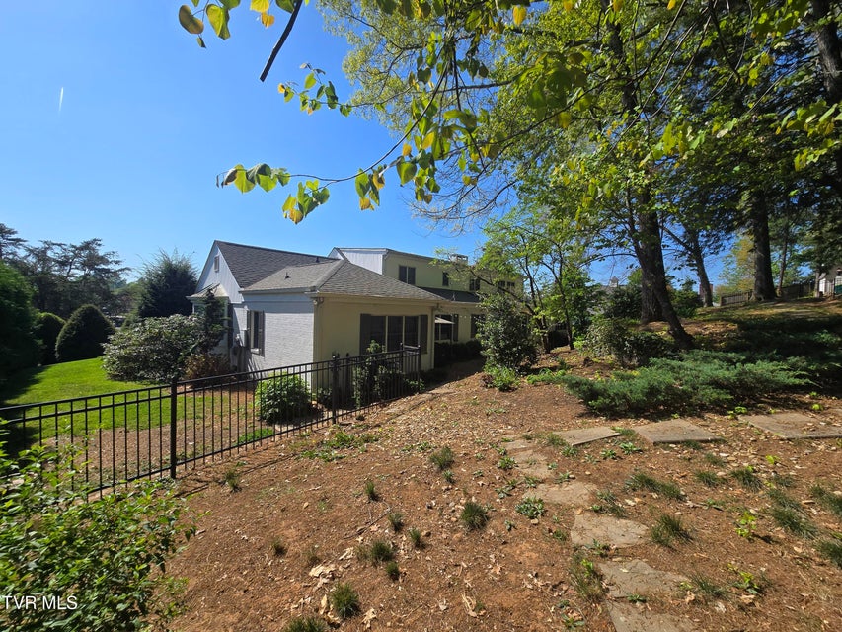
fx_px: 316
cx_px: 421
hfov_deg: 106.2
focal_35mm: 13
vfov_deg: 89.9
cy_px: 316
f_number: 2.2
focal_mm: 2.2
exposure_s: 1/2296
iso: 50
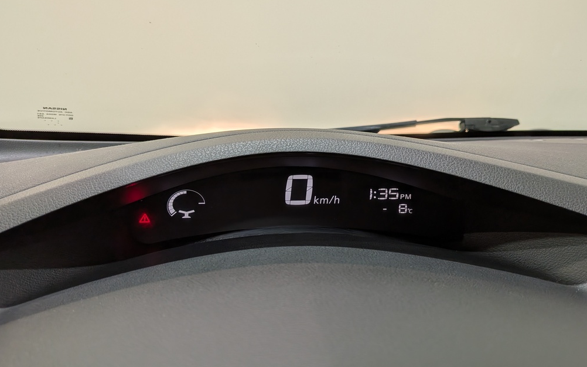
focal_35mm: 26
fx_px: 416
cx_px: 297
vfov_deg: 47.5
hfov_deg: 70.4
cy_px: 198
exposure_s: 1/313
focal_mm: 4.53
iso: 29
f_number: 1.7
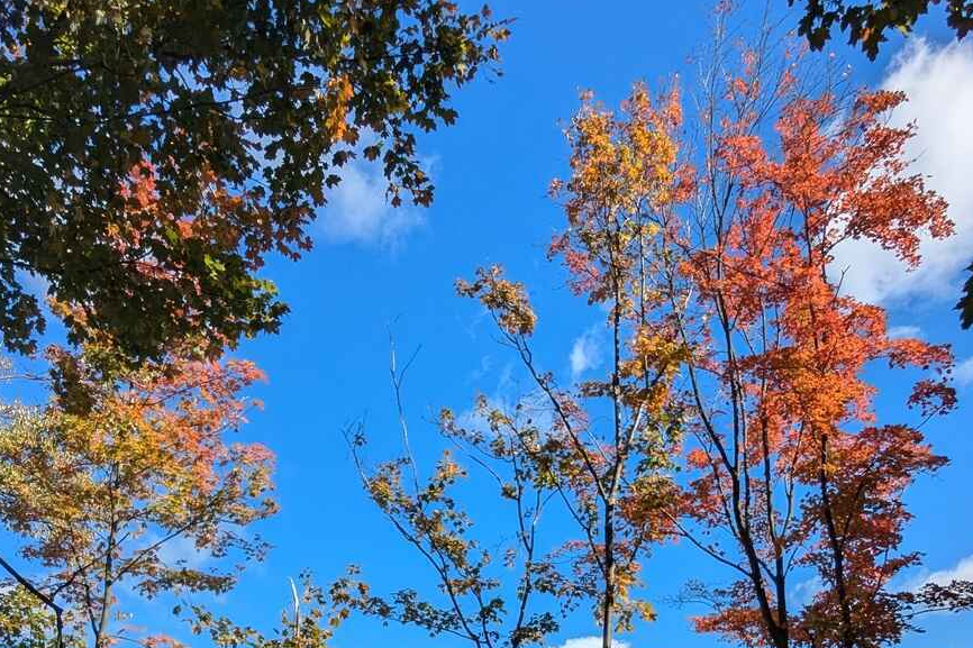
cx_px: 412
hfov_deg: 55.6
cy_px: 703
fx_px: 919
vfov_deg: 34.0
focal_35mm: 34
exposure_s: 1/1565
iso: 53
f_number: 2.2
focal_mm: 2.35
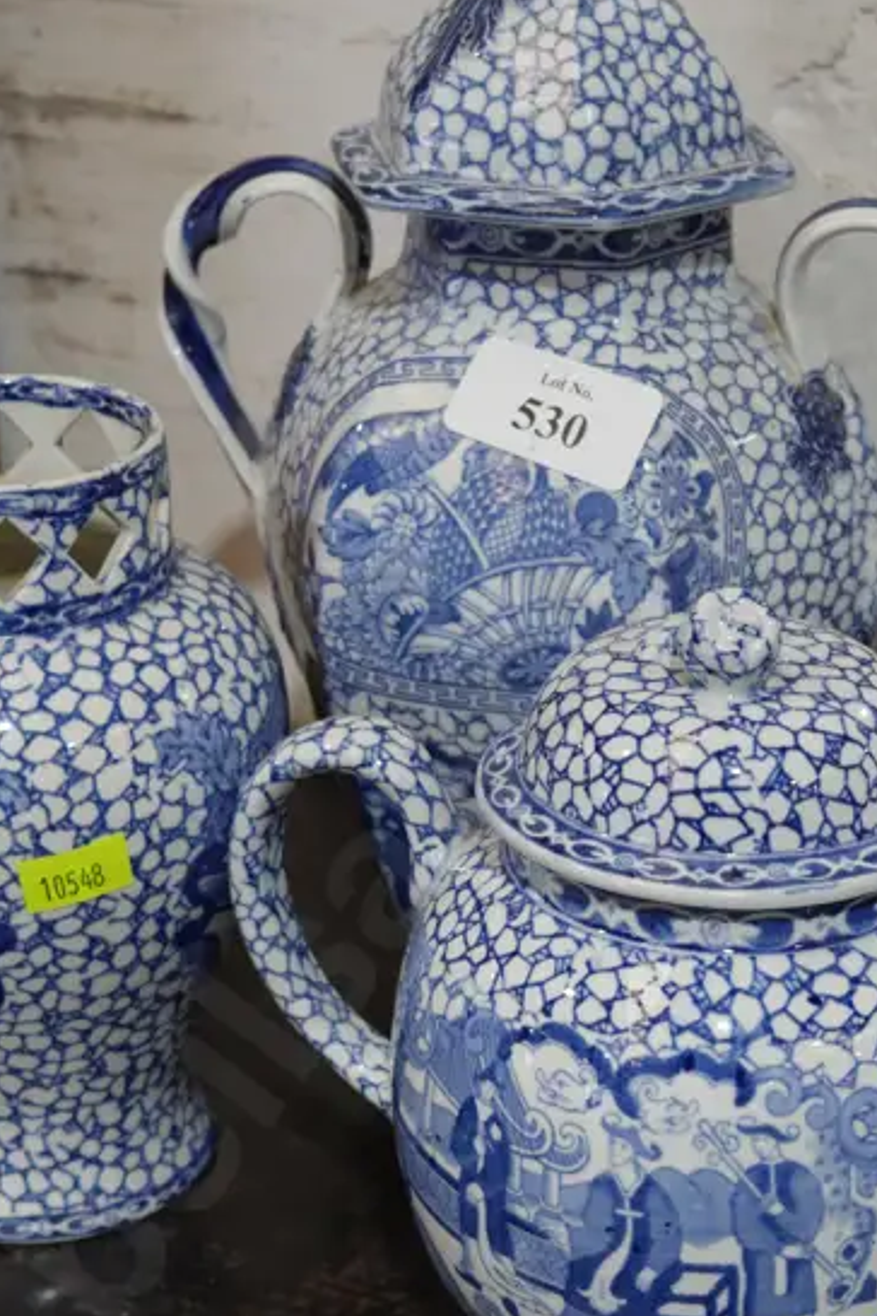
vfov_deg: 26.0
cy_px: 769
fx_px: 2850
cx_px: 469
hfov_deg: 17.5
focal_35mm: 78
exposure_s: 1/60
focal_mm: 20
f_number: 4.5
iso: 320
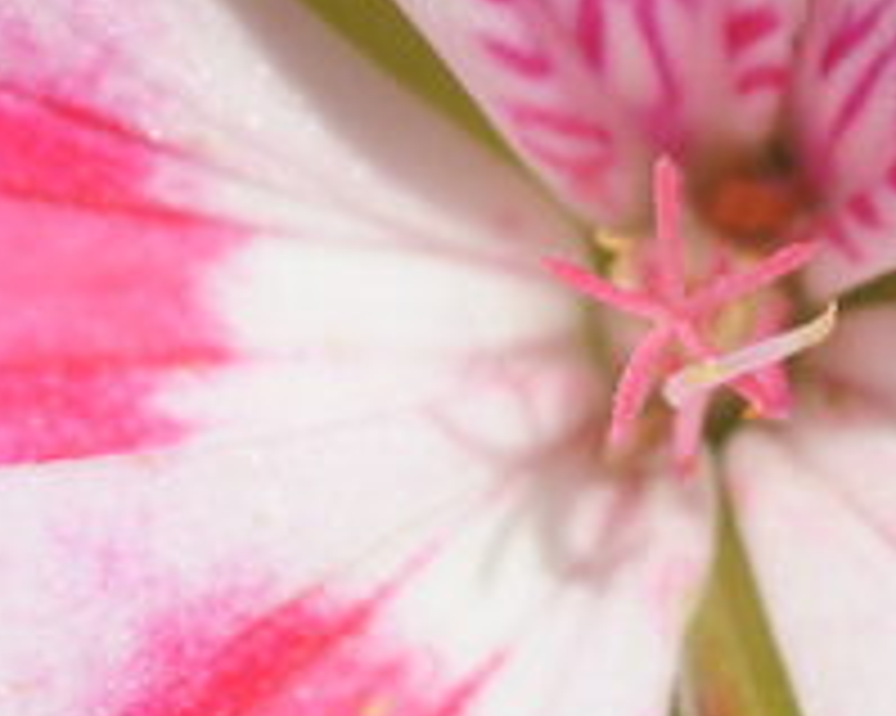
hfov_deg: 5.6
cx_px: 594
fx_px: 9224
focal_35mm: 348
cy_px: 344
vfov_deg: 4.4
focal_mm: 82
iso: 500
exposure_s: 1/320
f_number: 14
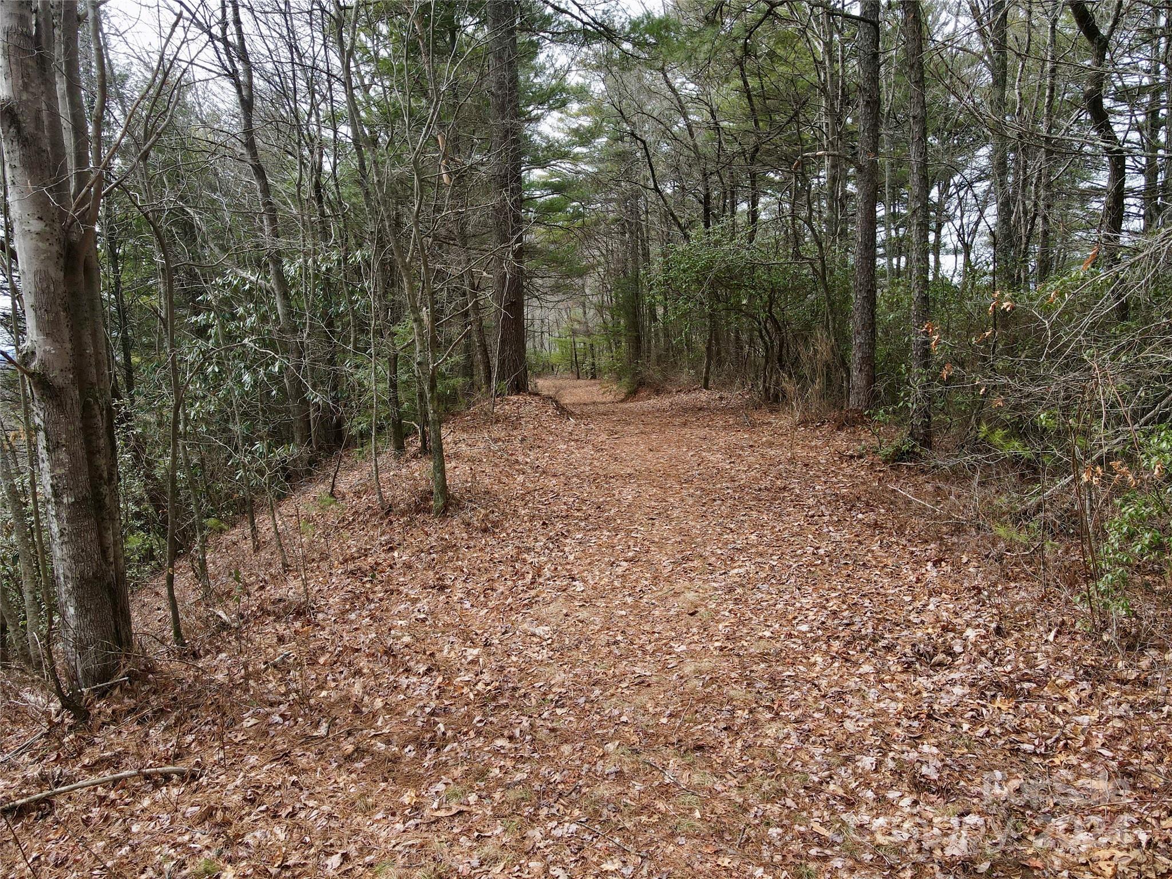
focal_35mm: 24
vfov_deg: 56.8
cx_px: 586
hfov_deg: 71.6
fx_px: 813
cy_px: 440
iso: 100
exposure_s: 1/160
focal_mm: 4.5
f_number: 2.8
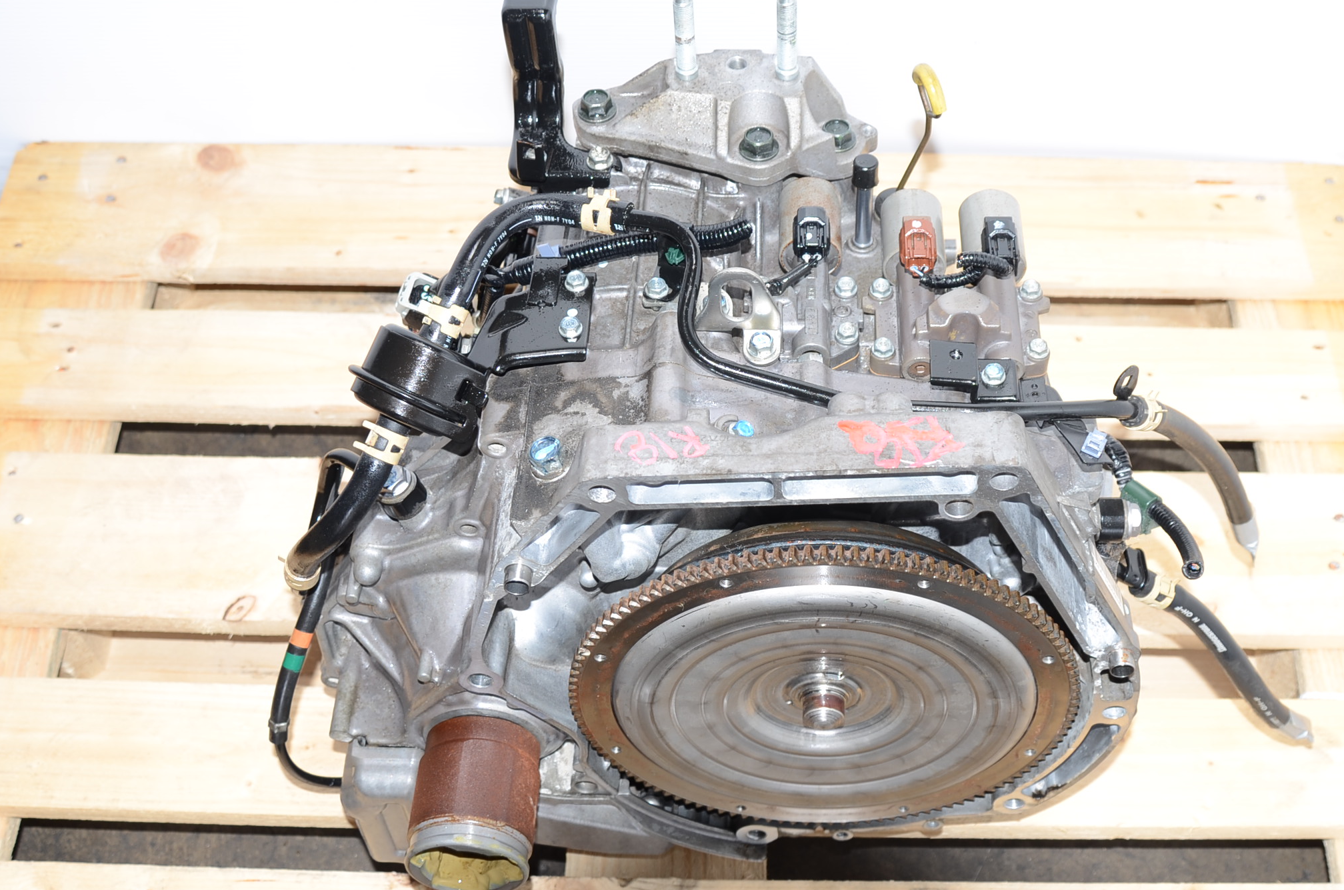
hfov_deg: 44.5
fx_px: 1639
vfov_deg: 30.4
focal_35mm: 44
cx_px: 766
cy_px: 424
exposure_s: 1/40
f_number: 5
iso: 100
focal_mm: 24
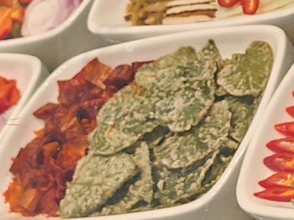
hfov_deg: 11.0
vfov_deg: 8.7
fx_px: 1410
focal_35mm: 166
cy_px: -114
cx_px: 559
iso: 50
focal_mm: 7.62
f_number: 1.6
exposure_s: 1/182
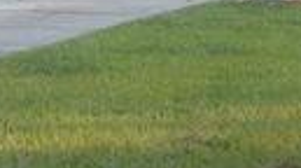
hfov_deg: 9.0
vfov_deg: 5.1
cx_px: -168
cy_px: -198
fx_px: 1856
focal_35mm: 233
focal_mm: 7.7
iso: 125
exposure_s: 1/100
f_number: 3.6
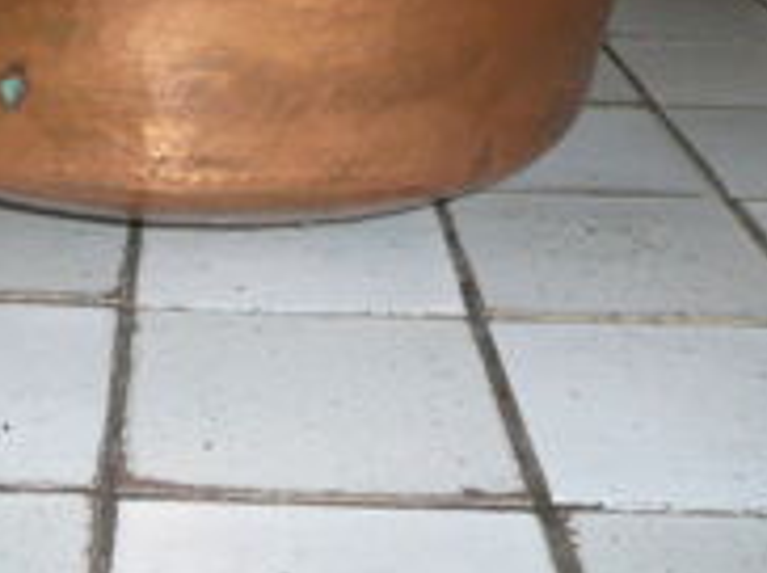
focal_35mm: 74
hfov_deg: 25.8
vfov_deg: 19.0
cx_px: 126
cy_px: -72
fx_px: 1637
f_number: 2.8
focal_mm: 4.6
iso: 100
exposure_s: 1/30
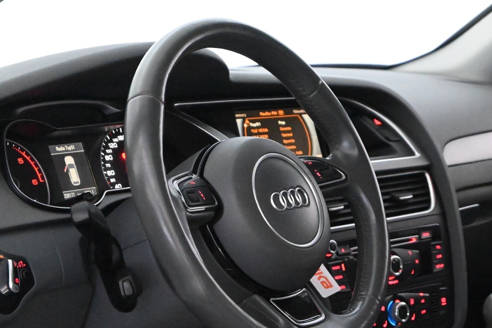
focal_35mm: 107
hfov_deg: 19.0
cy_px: 192
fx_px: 1462
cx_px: 324
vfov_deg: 12.8
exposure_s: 1/80
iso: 18000
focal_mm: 50
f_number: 6.3
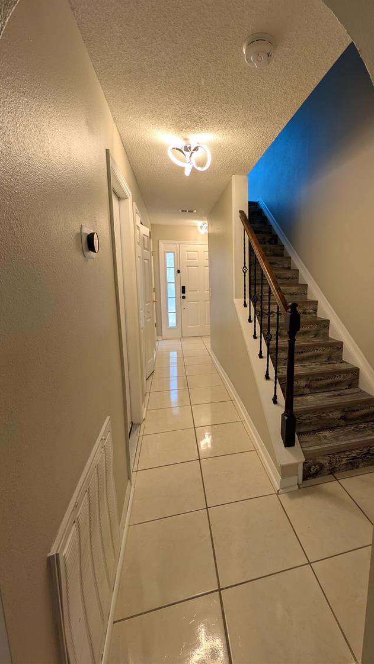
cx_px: 247
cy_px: 310
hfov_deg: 72.2
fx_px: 247
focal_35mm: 14
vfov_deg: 106.7
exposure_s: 1/60
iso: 62
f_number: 1.7
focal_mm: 2.02
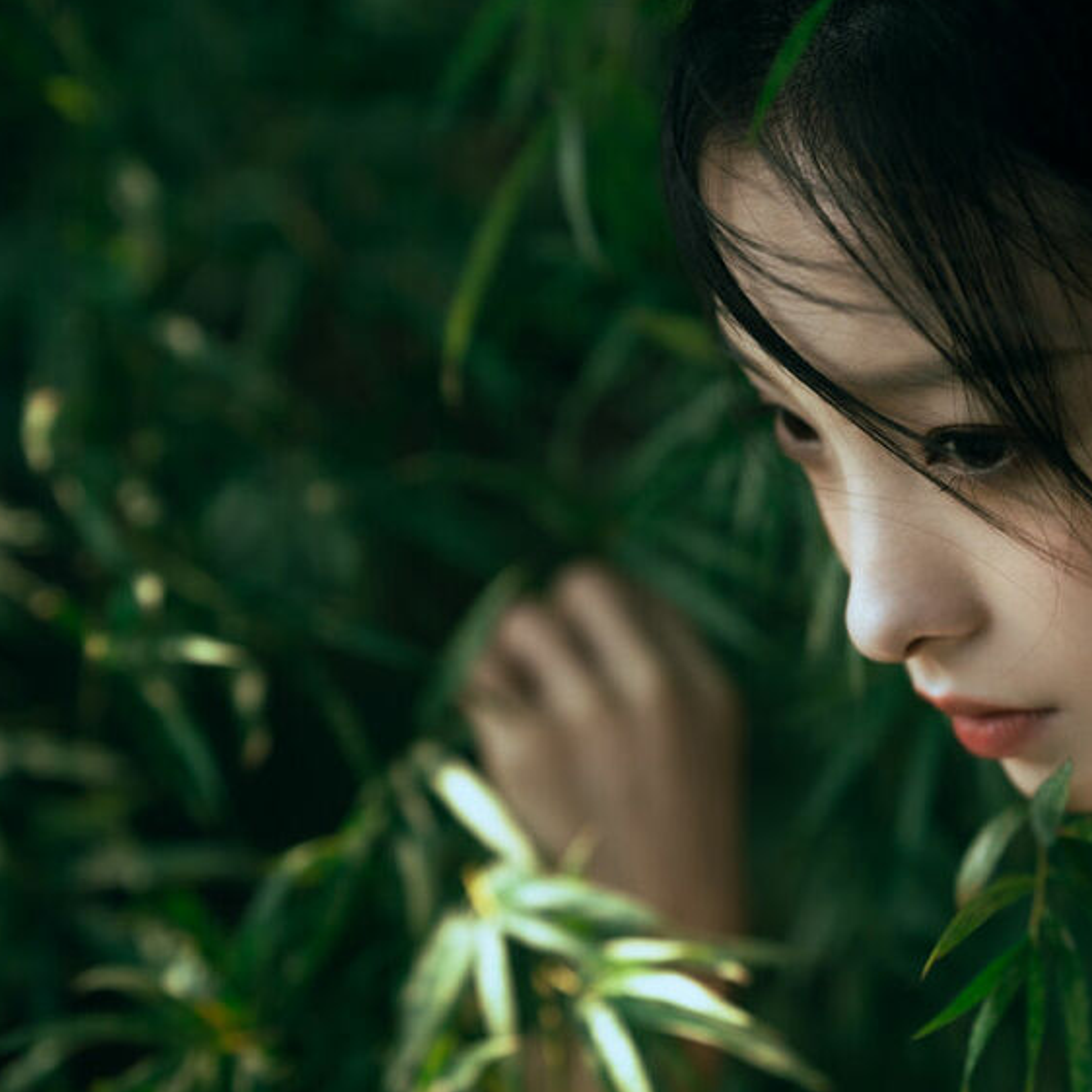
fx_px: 4818
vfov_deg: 12.9
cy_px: 626
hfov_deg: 12.9
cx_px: 888
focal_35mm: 135
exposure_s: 1/400
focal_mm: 85
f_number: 2.5
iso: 200
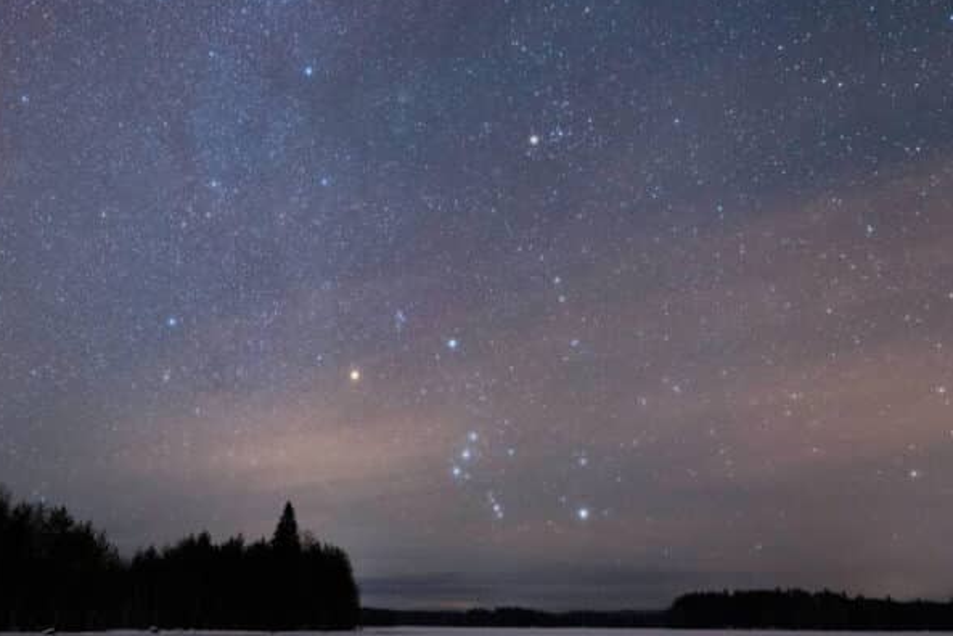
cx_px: 363
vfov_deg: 47.9
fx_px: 715
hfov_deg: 66.4
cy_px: 281
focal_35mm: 27
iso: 2000
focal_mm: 20
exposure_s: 10
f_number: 2
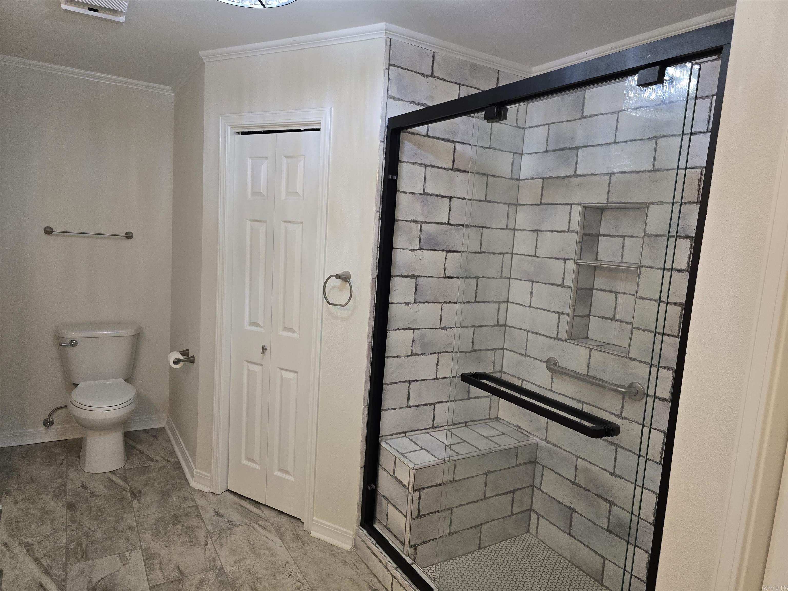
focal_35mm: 23
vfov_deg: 58.9
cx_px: 394
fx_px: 524
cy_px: 296
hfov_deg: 73.9
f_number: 1.7
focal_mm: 6.3
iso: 320
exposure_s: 1/120
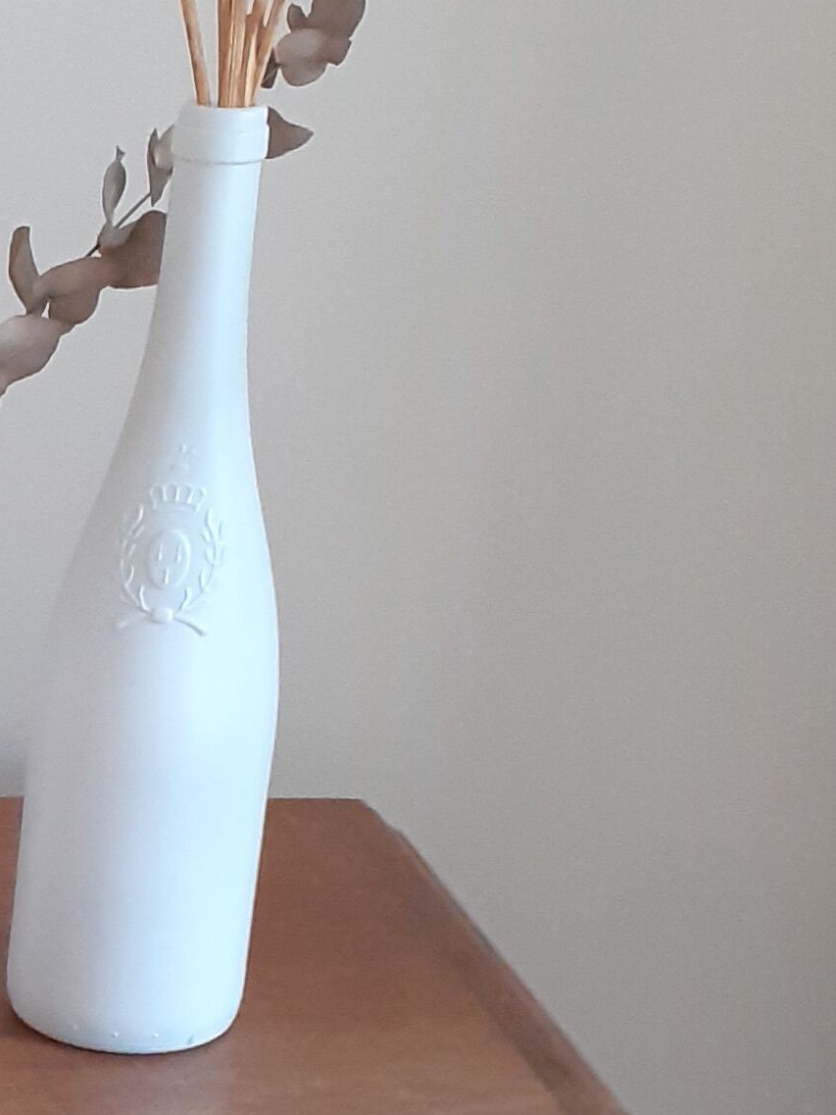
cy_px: 1094
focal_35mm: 98
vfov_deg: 19.5
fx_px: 3155
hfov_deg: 13.7
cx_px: -590
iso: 250
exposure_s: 1/50
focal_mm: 3.6
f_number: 1.9
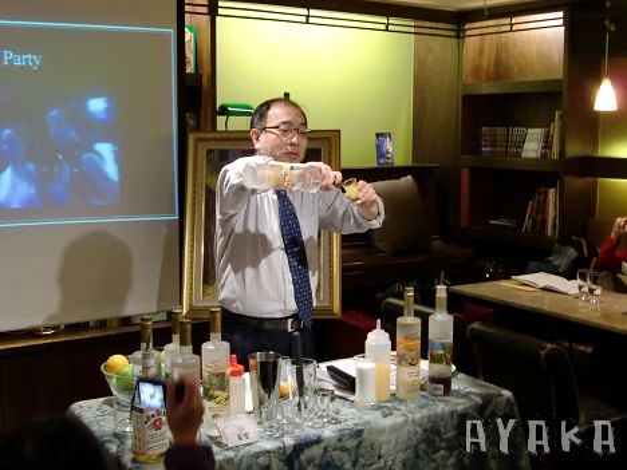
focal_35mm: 46
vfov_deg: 31.5
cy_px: 235
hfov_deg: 41.2
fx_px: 833
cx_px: 314
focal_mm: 8.2
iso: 400
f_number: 3.3
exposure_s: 1/20
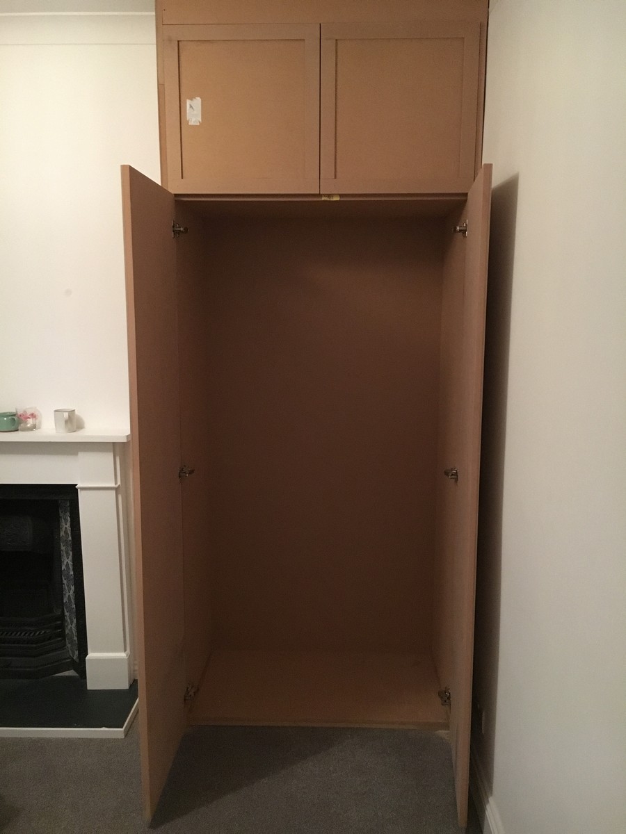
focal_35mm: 29
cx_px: 313
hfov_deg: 48.2
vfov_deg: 61.7
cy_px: 417
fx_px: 699
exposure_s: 1/17
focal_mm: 4.15
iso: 320
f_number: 2.2
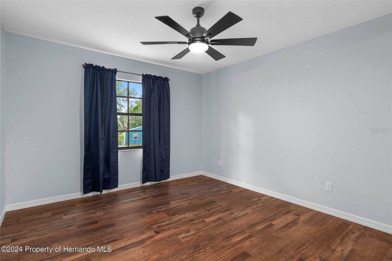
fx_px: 185
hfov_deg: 93.3
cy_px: 130
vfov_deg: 70.4
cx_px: 196
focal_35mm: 17
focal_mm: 17
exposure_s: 1/1.25
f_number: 8
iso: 400
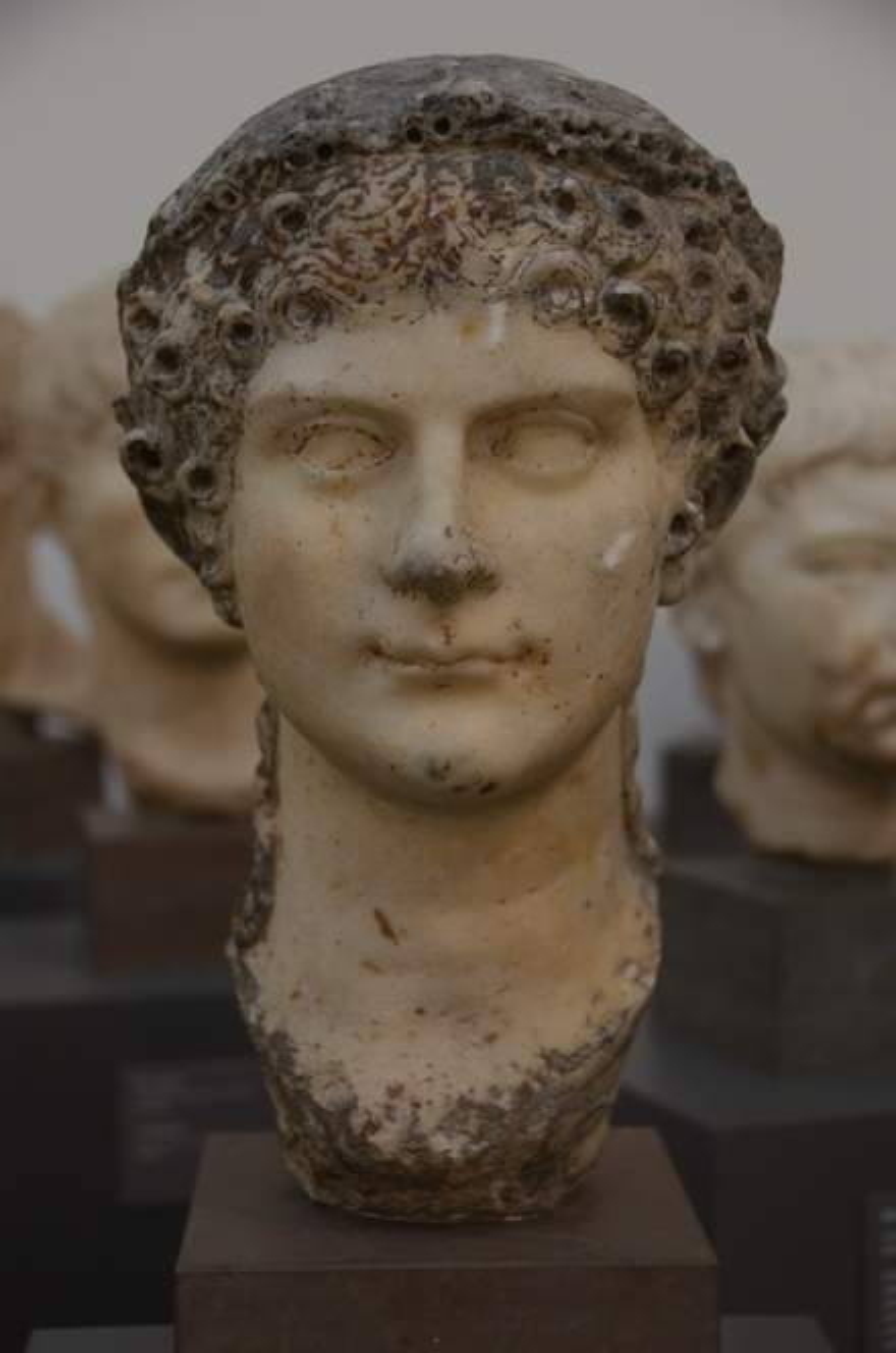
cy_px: 676
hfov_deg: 18.8
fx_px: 2699
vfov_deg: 28.1
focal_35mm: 72
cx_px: 448
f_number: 4.5
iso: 1000
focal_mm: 48
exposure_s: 1/50
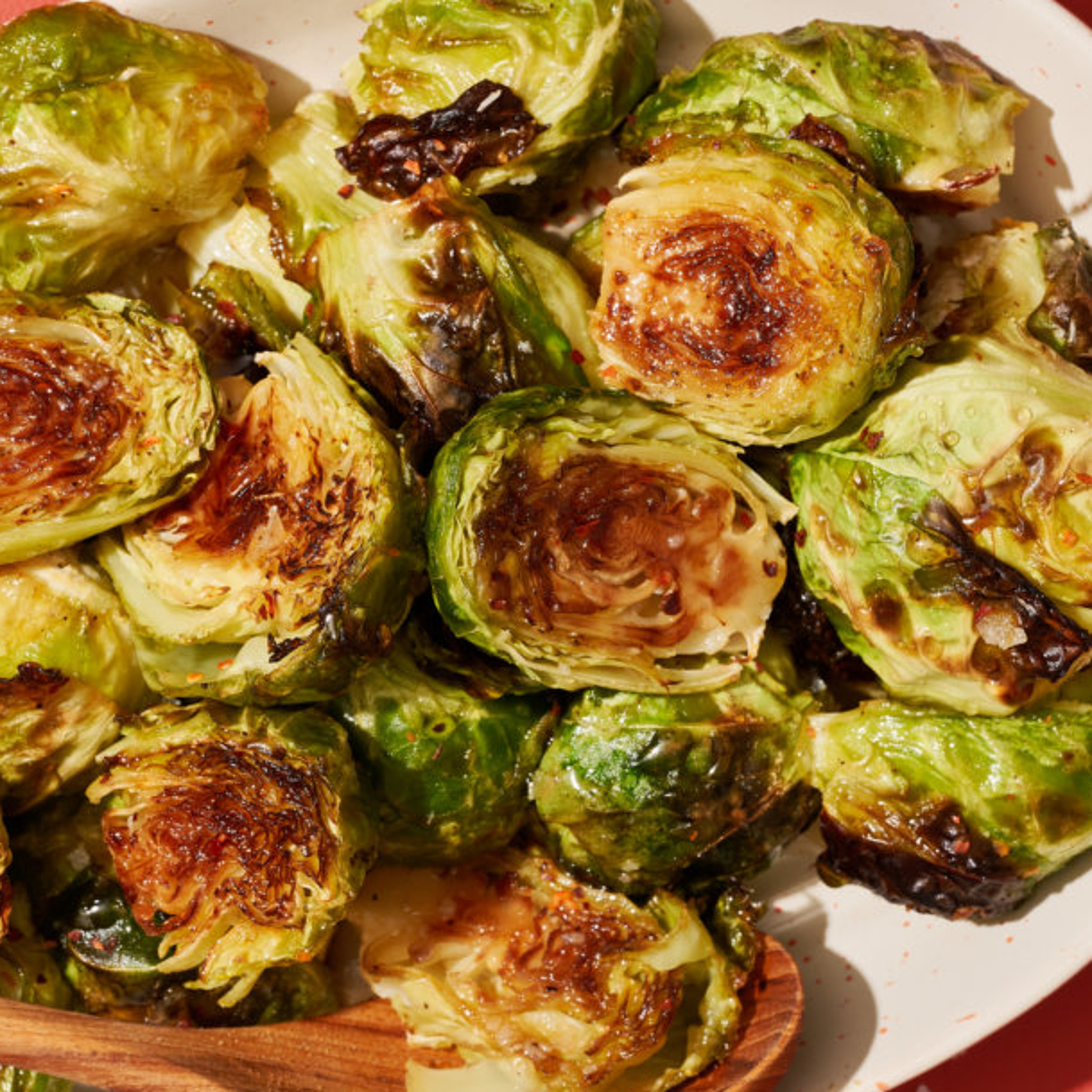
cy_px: 594
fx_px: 5354
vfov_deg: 11.6
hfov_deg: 11.6
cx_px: 314
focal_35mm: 150
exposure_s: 1/160
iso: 100
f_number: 16
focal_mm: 105
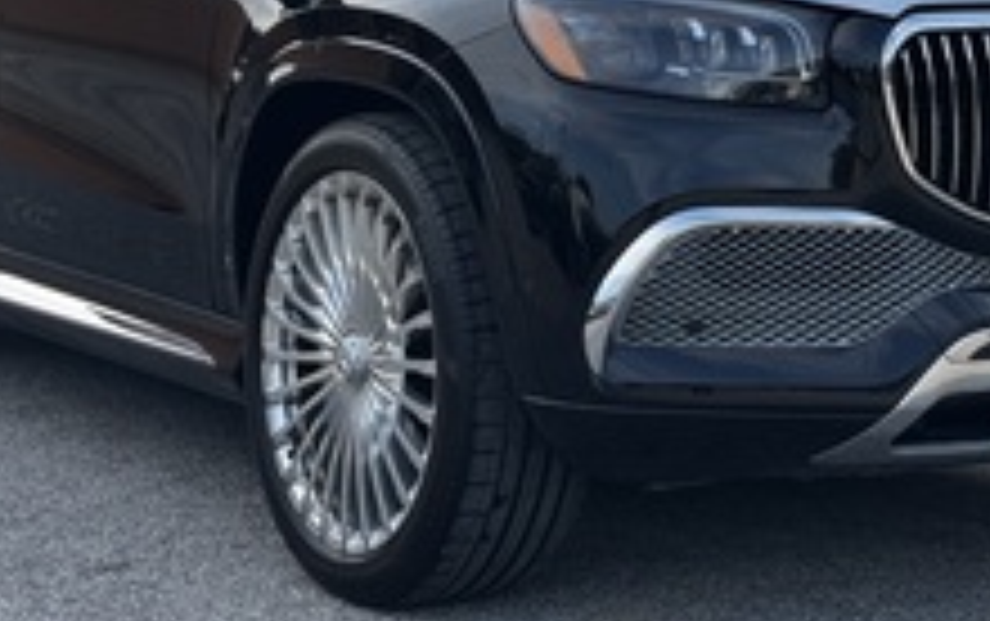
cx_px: 554
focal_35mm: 97
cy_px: -34
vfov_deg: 13.3
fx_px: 2620
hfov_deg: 21.4
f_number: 1.78
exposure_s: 1/1490
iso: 64
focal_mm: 6.76
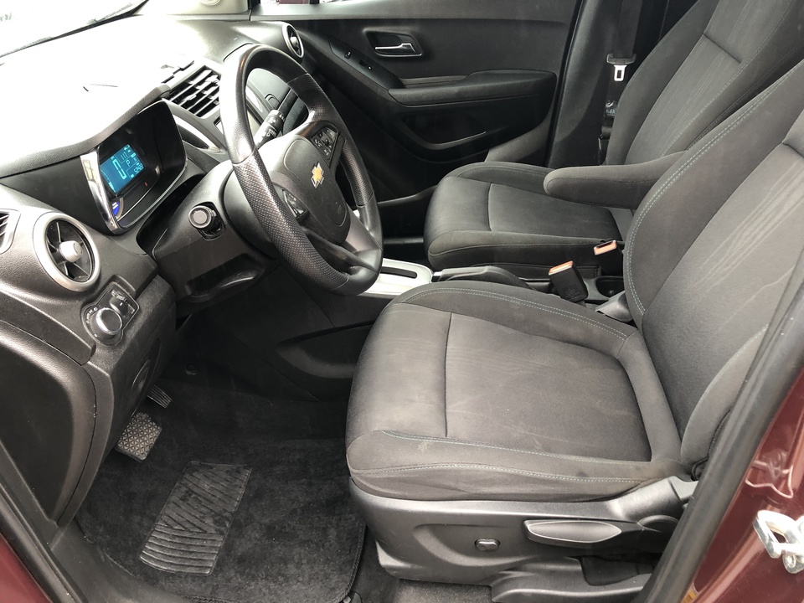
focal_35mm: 28
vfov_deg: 49.7
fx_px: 650
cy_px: 302
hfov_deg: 63.4
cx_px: 402
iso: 40
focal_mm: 3.99
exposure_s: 1/17
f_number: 1.8
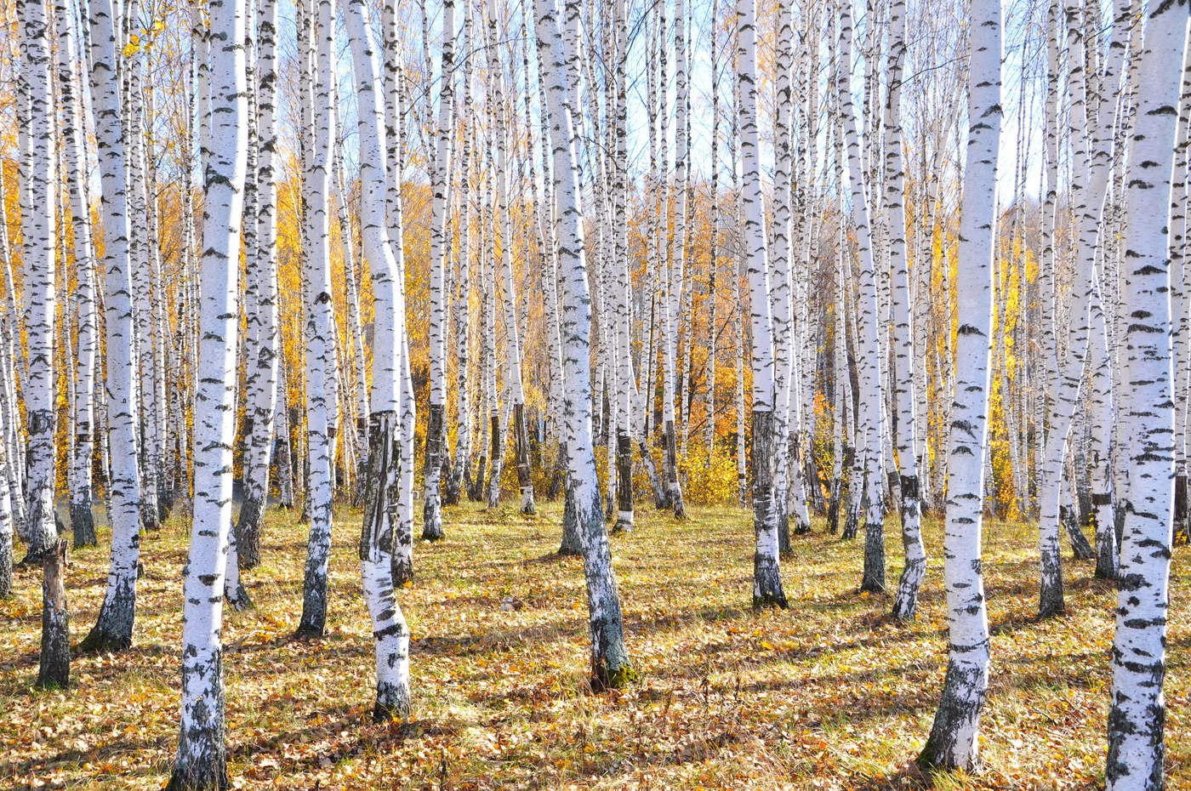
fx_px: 1289
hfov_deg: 49.6
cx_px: 596
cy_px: 396
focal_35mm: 39
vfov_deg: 34.1
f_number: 6.7
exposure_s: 1/180
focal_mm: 26
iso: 200
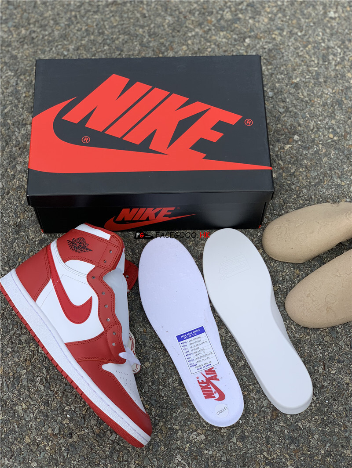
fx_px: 705
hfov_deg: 28.0
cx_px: 176
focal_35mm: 52
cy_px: 234
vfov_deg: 36.8
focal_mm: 6
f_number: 2.4
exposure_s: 1/922
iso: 16
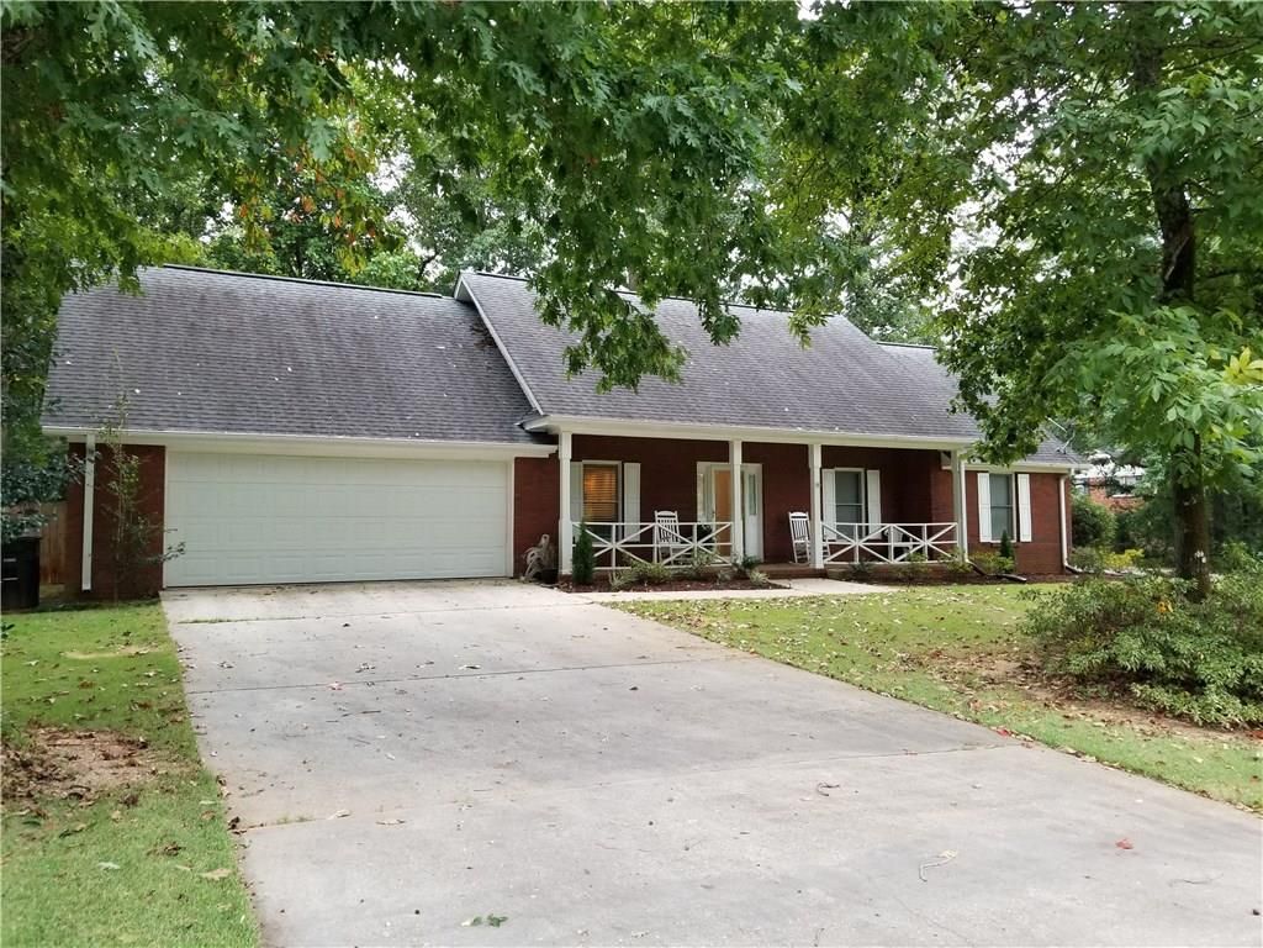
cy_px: 474
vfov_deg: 53.1
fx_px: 949
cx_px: 632
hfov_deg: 67.3
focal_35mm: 26
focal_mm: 4.3
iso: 160
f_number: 1.7
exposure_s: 1/60
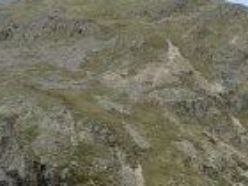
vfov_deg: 13.1
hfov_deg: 17.1
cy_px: 195
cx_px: 273
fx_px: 795
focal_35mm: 111
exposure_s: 1/400
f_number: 6.3
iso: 80
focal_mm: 6
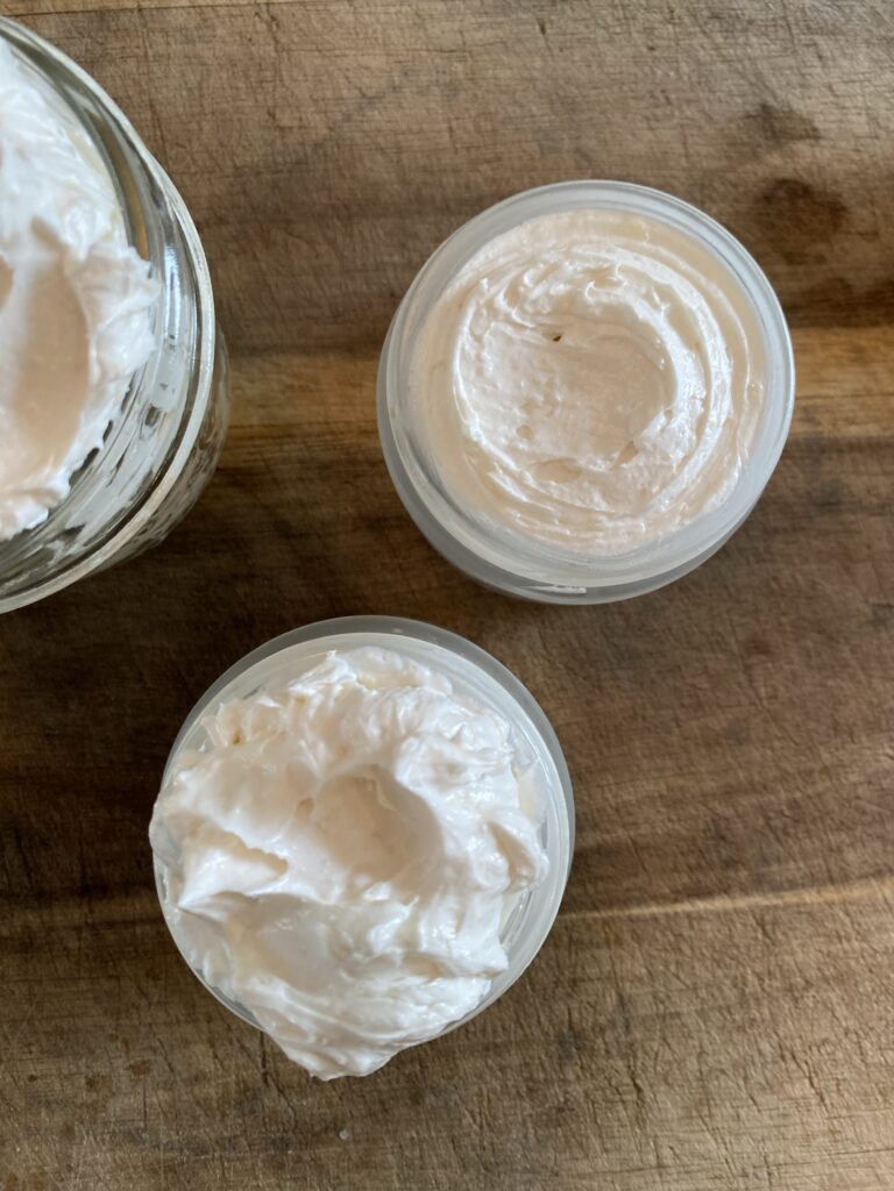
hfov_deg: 54.9
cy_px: 596
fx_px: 861
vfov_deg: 69.4
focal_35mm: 25
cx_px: 447
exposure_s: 1/120
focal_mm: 4.25
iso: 80
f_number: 1.8
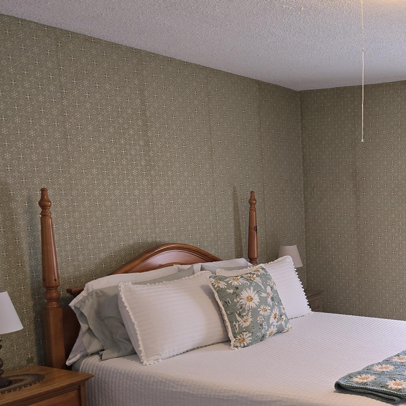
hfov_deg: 35.3
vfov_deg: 38.7
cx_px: 411
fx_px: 571
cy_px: 276
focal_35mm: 43
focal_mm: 6.3
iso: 64
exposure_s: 1/60
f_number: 1.7
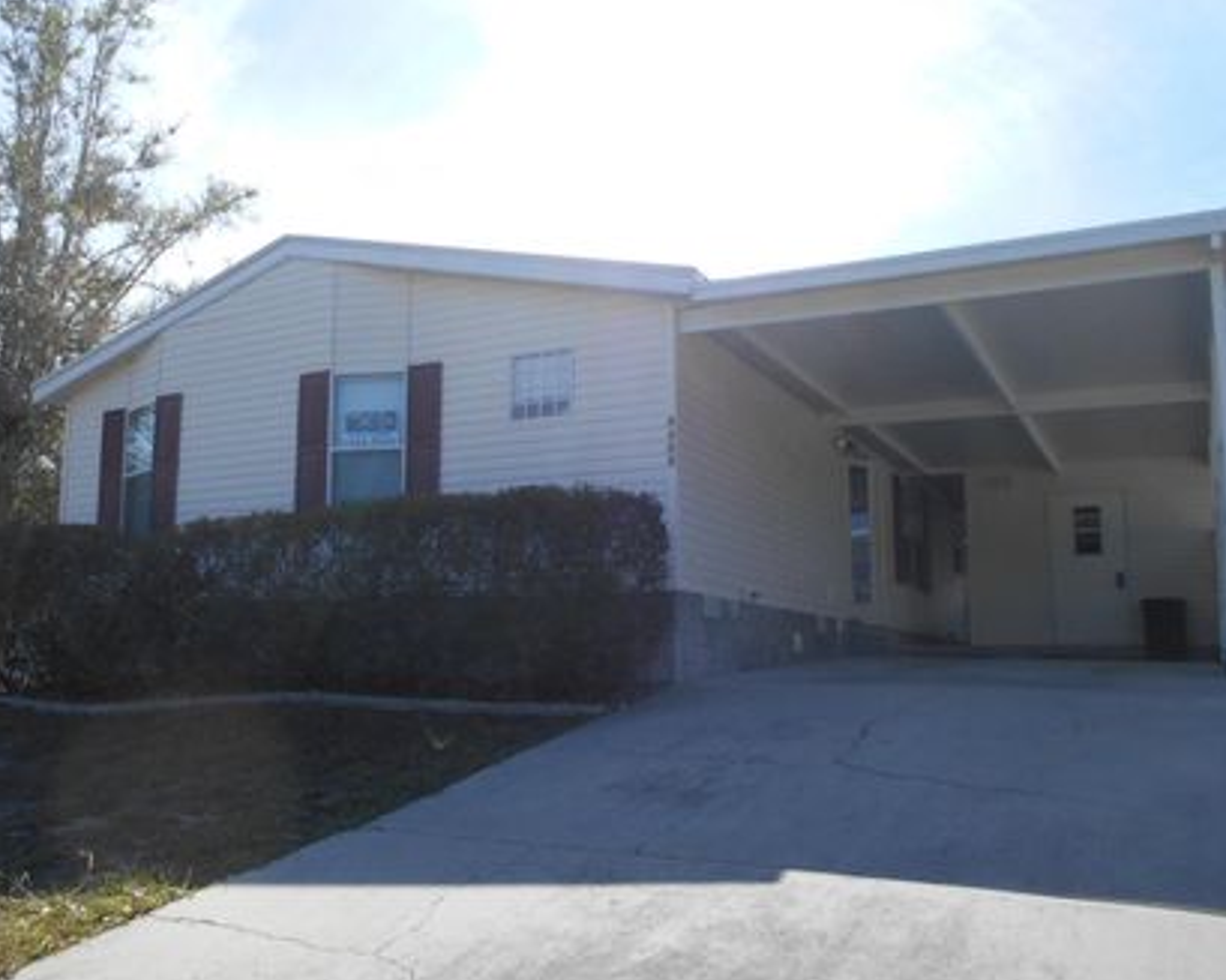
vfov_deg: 47.1
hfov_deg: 56.8
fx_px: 1125
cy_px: 511
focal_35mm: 31
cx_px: 498
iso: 80
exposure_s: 1/800
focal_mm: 4.6
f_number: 3.2
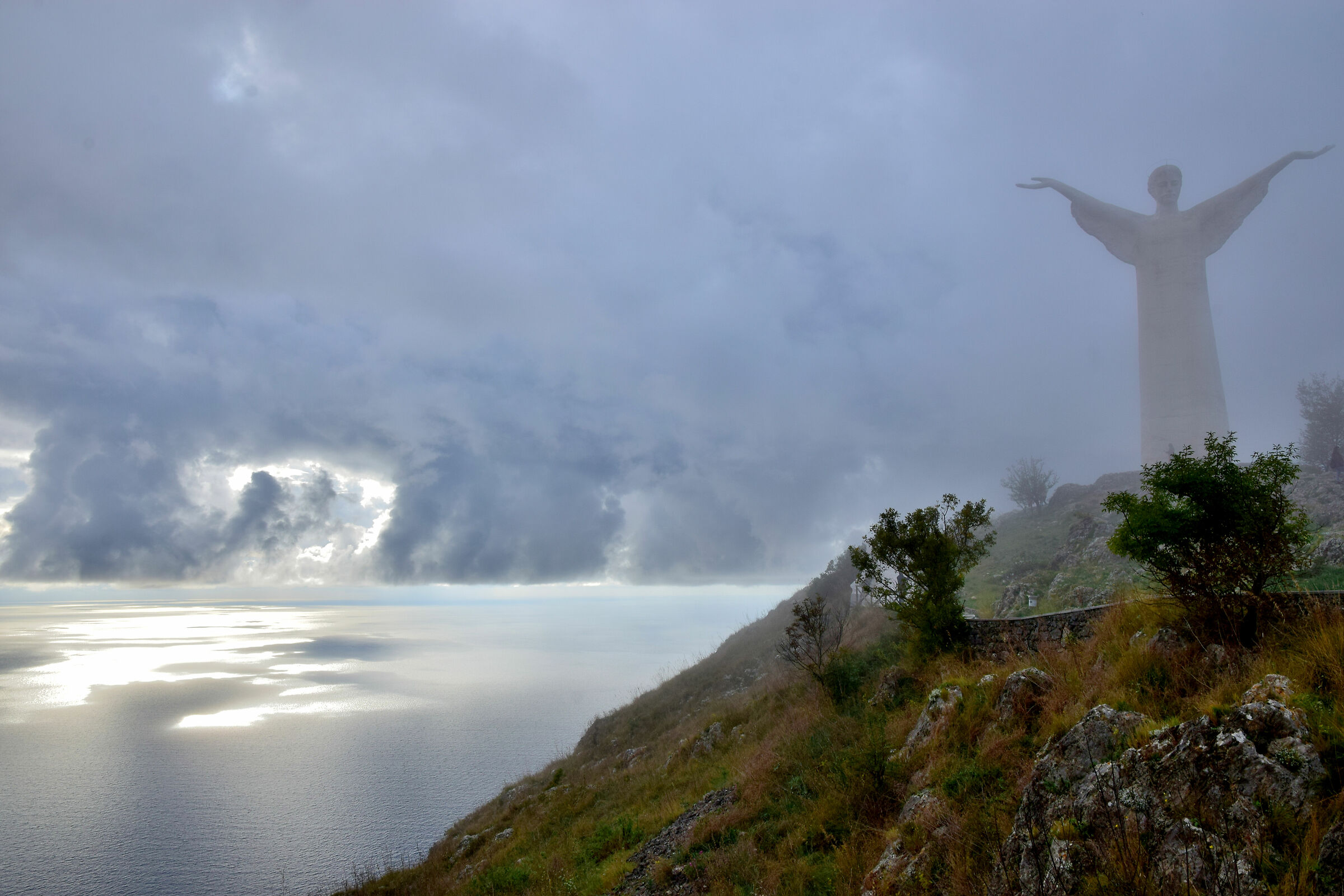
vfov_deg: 53.1
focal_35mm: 24
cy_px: 448
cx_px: 672
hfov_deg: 73.7
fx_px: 896
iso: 100
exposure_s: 1/80
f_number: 16
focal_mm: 16
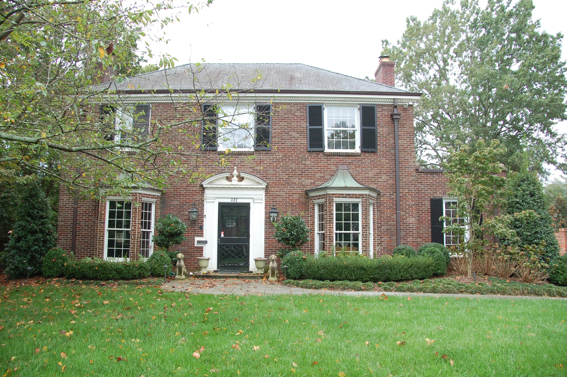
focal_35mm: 27
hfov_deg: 67.4
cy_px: 188
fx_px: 425
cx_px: 284
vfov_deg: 47.8
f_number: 5.6
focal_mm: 18
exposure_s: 1/125
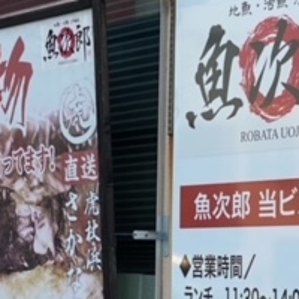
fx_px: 1437
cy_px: 108
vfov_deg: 11.9
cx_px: 115
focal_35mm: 147
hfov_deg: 11.9
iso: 20
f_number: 2
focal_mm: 6
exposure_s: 1/353
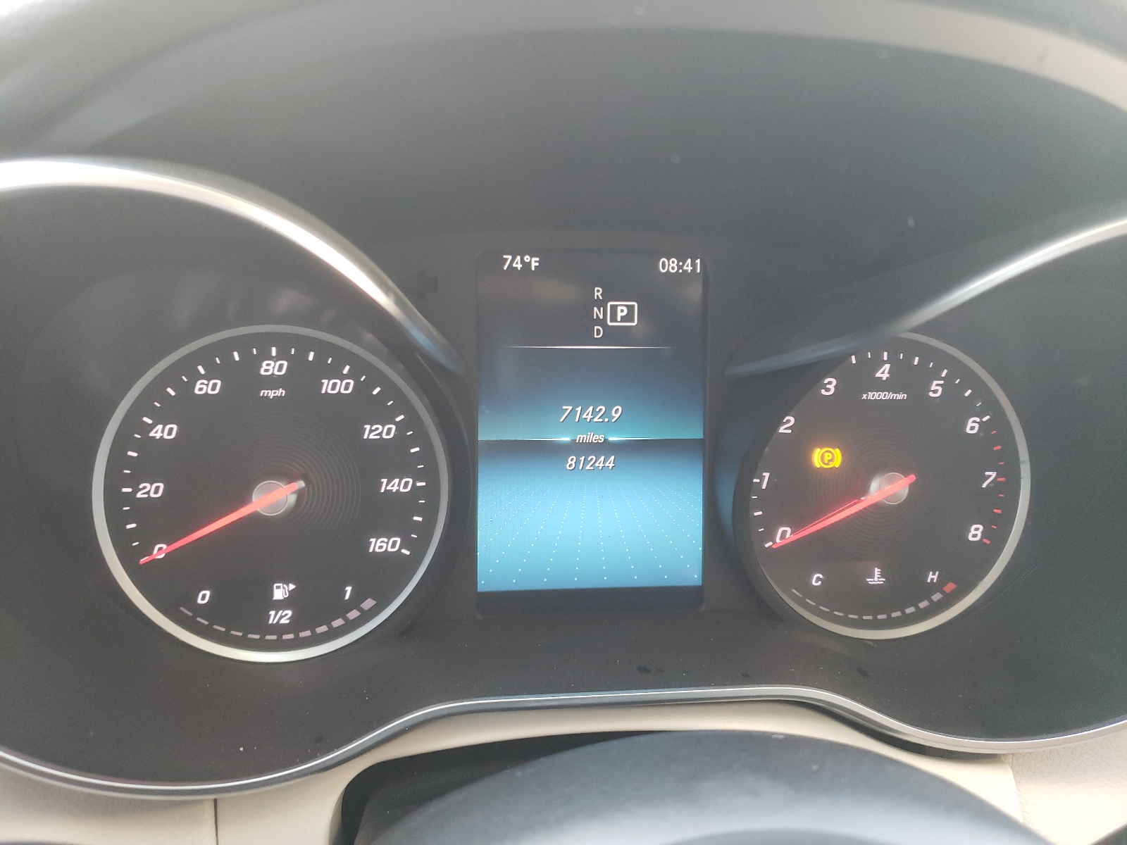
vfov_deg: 53.1
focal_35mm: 26
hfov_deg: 67.3
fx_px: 846
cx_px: 564
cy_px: 422
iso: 225
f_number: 1.5
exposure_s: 1/60.2
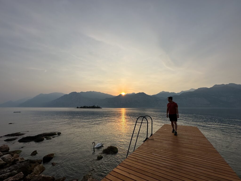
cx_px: 120
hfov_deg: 102.1
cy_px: 90
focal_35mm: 14
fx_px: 97
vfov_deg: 85.7
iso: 40
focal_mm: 2.22
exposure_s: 1/3205
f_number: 2.2
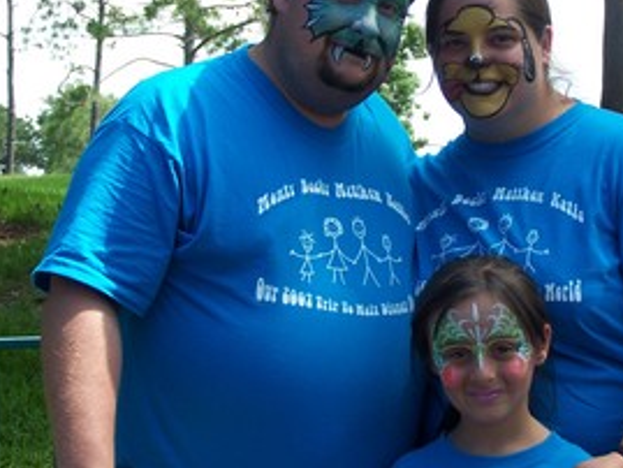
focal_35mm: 93
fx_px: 1675
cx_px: 404
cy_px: 180
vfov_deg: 15.9
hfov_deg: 21.0
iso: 80
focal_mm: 10.7
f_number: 3.2
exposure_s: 1/250
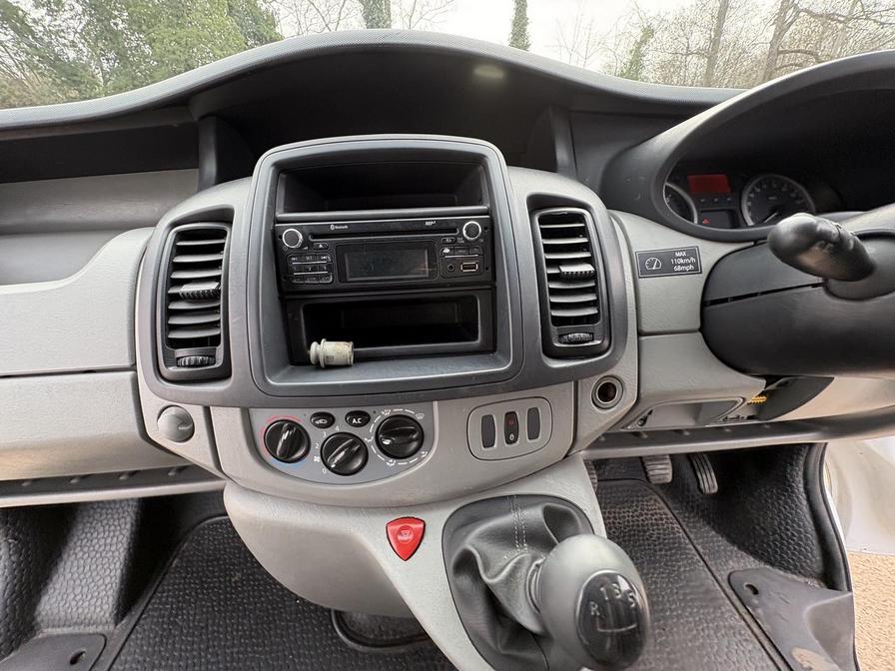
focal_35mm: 14
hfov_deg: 102.1
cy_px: 336
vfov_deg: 85.7
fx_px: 362
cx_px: 448
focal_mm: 2.22
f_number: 2.2
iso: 100
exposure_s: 1/139
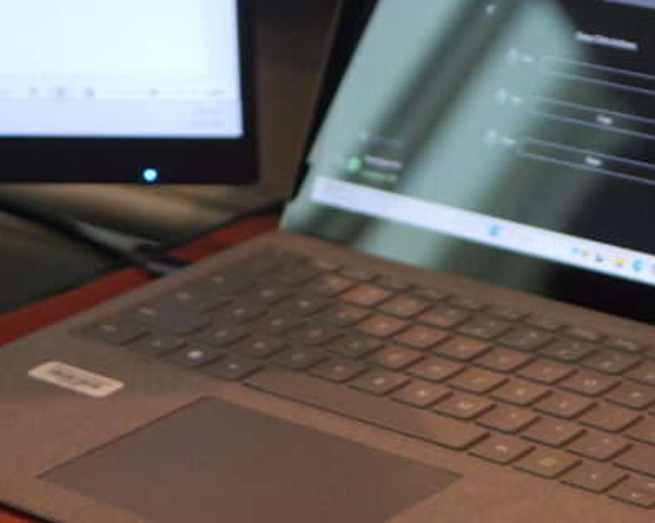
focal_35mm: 126
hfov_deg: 15.0
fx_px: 2441
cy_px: 471
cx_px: 648
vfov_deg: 12.1
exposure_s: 1/250
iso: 1600
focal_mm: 25
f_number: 1.7
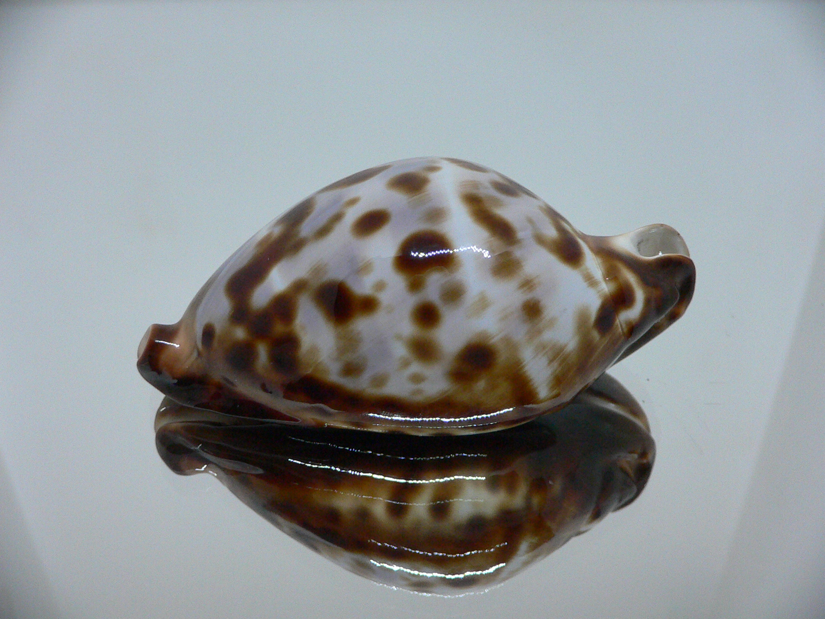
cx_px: 412
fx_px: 834
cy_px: 310
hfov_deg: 52.6
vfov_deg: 40.7
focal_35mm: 35
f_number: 2.8
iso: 200
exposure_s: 1/50
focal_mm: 4.6
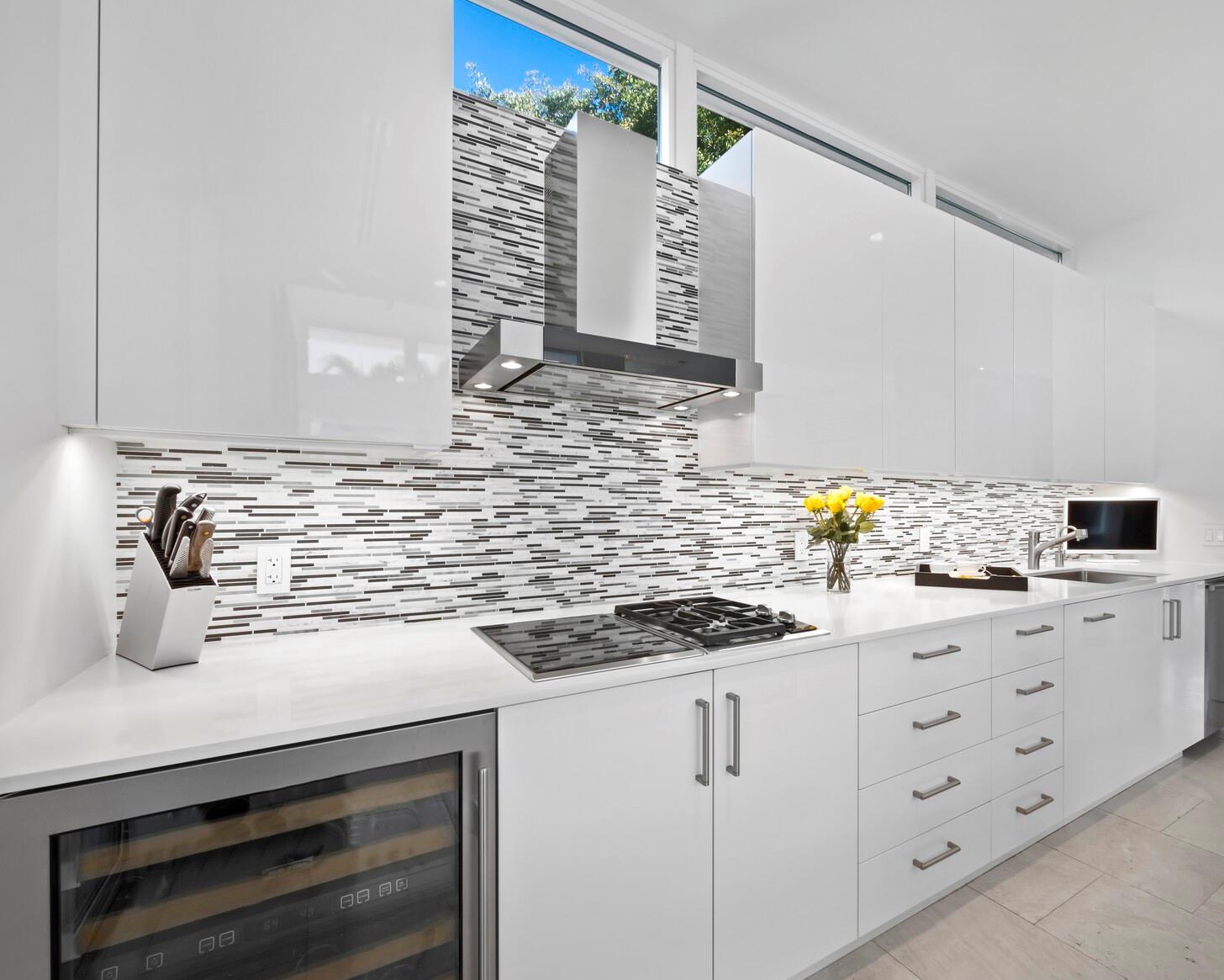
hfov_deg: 96.6
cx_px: 665
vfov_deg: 84.0
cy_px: 494
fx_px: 543
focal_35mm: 15
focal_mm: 7
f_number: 11
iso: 320
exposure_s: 1/6
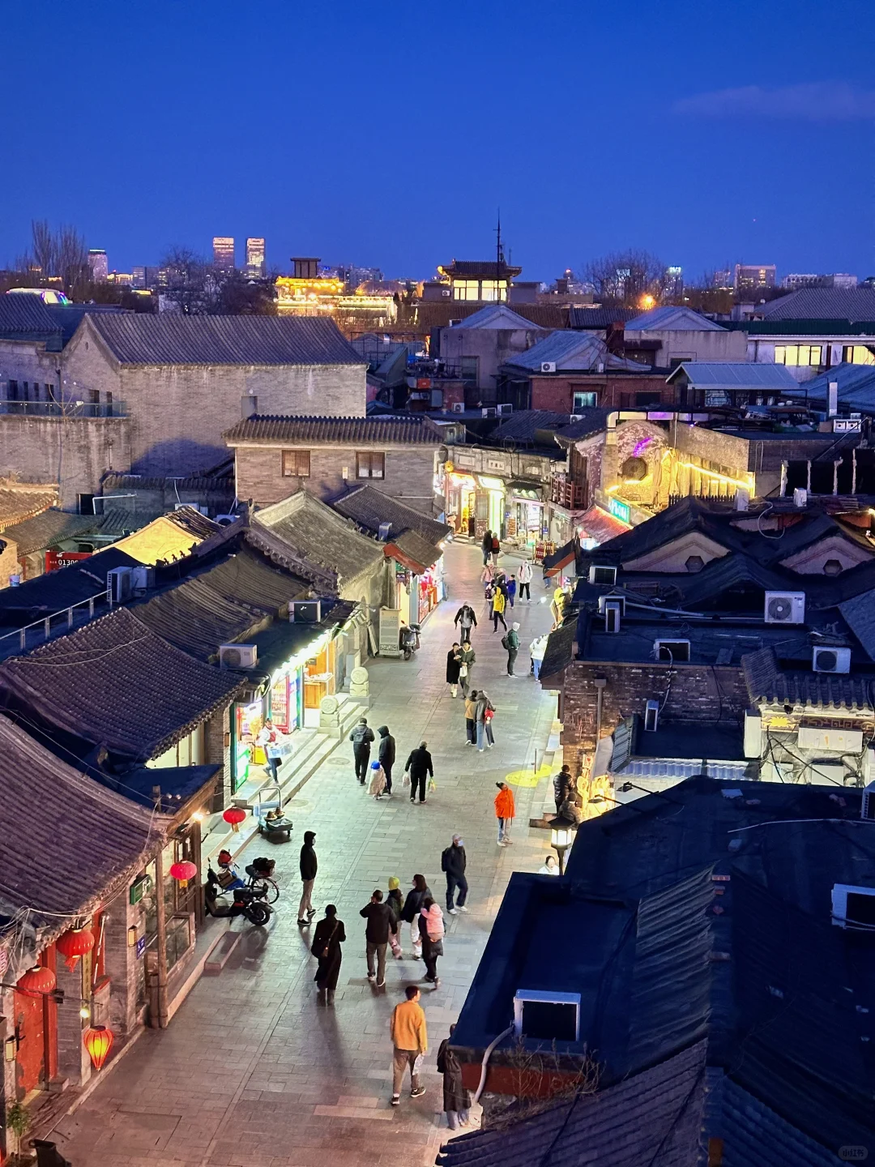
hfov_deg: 30.3
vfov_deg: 39.7
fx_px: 1618
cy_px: 584
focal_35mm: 48
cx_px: 438
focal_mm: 6.86
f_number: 1.78
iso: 320
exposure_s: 1/33
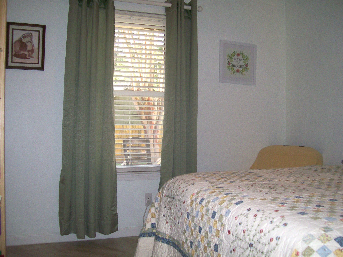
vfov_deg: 39.7
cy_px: 128
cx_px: 172
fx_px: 357
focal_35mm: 36
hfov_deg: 51.4
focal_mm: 6
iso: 140
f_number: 2.7
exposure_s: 1/64
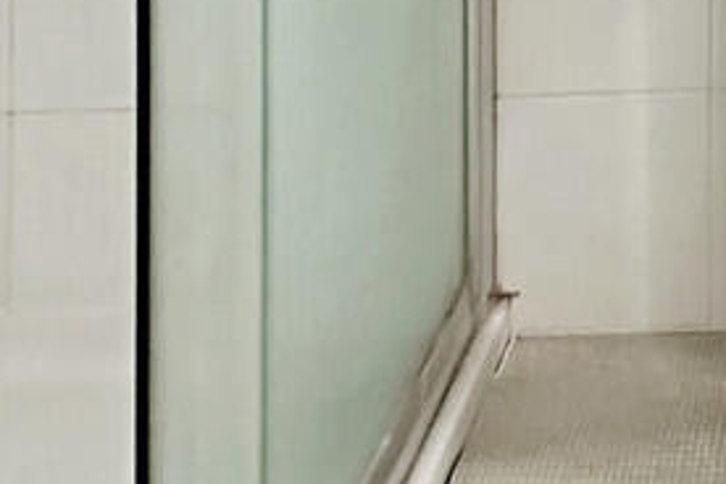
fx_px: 1089
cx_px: 947
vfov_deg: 19.2
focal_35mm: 54
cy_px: -376
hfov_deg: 29.5
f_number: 2.2
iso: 800
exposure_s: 1/60
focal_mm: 2.22
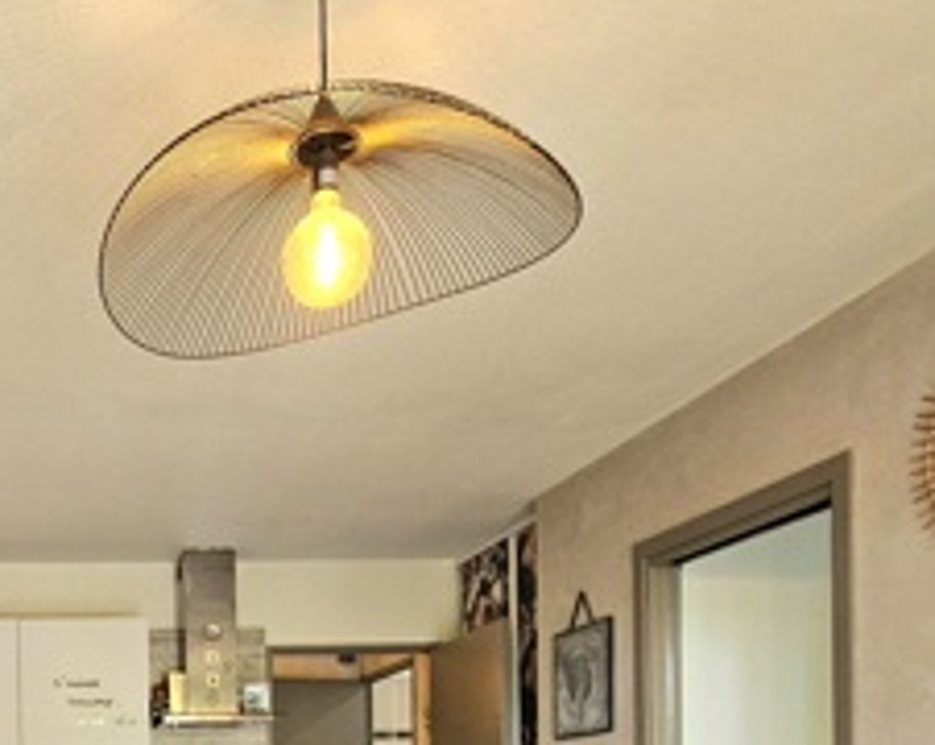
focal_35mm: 36
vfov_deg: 35.2
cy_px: 820
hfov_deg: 45.3
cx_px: 79
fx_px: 994
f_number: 2.2
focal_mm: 2.2
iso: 320
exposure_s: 1/50.3
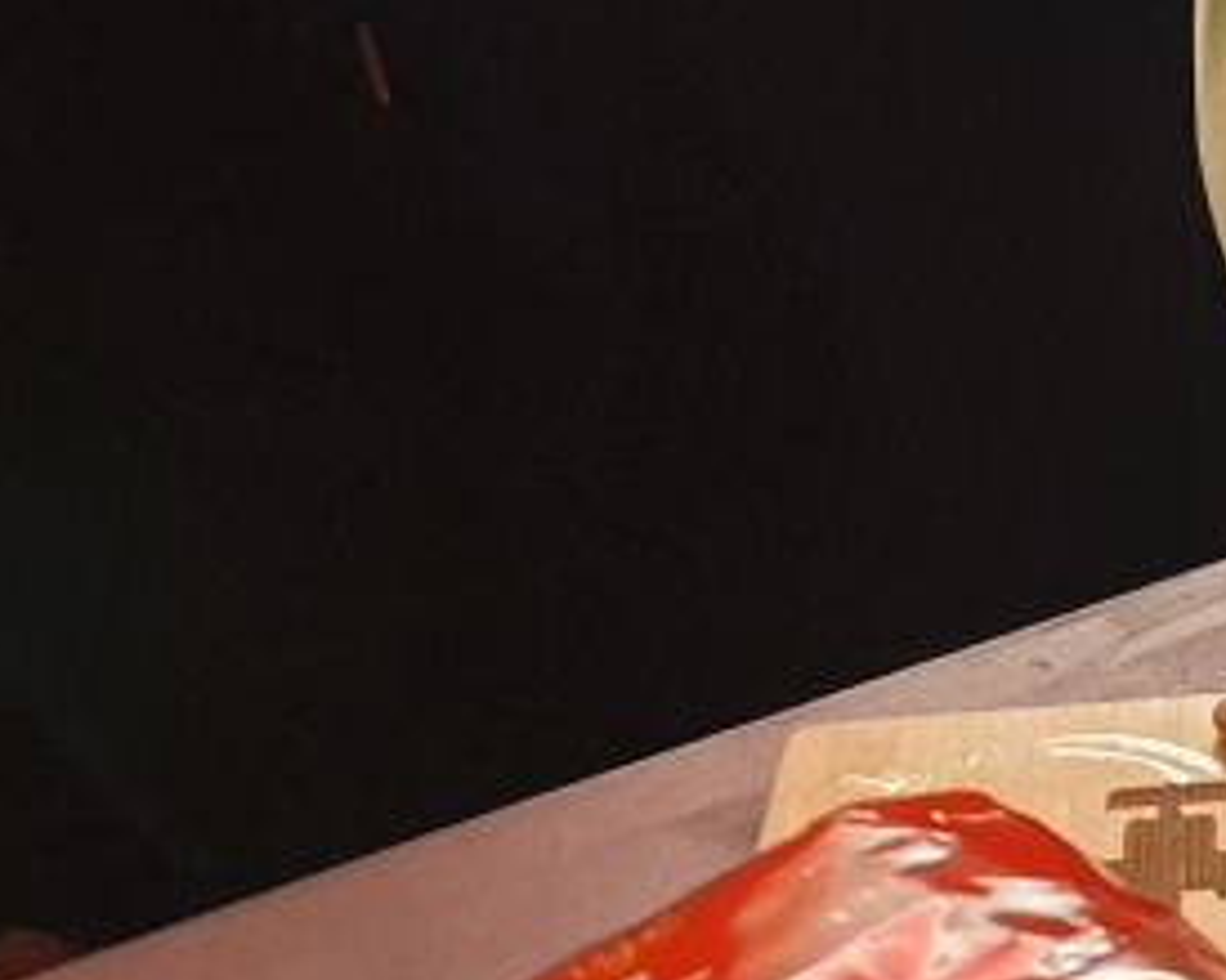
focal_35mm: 95
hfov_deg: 18.3
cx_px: 1750
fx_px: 3446
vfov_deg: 15.0
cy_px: -515
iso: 400
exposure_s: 1/50
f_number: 1.5
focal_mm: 4.32
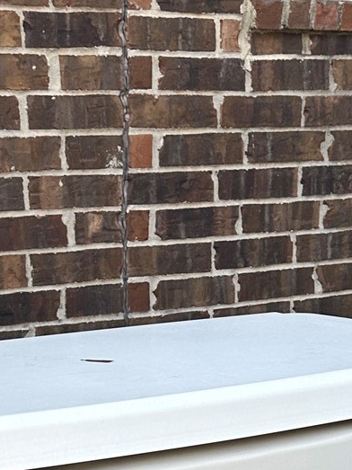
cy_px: 530
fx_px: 1275
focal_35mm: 94
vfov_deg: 19.9
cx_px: 132
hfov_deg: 15.7
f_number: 1.78
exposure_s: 1/822
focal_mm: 6.86
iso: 80
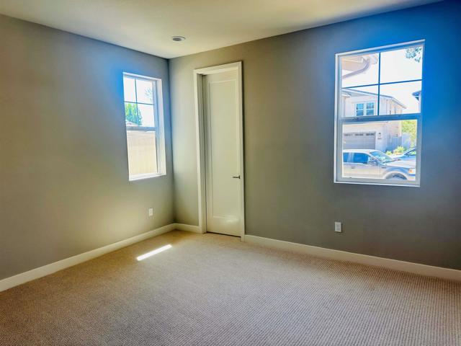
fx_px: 320
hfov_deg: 71.6
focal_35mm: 24
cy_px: 173
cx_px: 230
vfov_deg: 56.8
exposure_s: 1/130
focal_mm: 6.86
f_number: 1.78
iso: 80
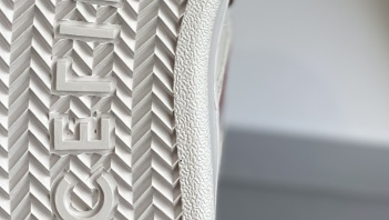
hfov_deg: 16.6
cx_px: 226
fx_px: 1332
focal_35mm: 129
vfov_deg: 9.1
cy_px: -133
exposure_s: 1/461
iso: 20
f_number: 2
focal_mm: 6
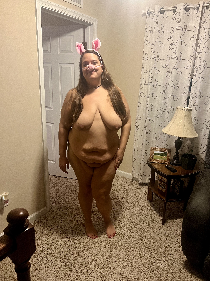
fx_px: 210
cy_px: 140
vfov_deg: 67.3
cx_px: 105
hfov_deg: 53.1
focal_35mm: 26
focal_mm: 5.7
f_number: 1.5
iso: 320
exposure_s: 1/60
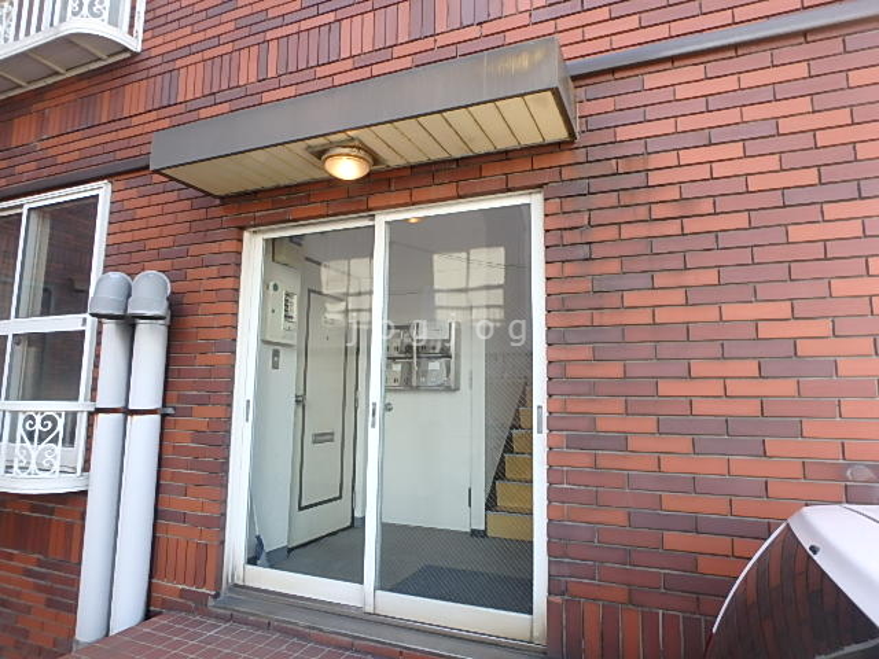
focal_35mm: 21
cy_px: 330
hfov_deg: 79.0
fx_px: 533
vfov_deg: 63.4
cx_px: 440
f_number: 3.5
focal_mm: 3.7
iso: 125
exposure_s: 1/80
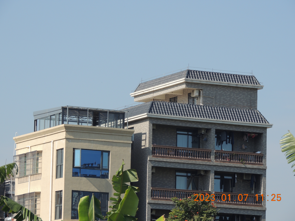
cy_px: 110
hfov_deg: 8.8
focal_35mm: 225
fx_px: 1917
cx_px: 148
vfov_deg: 6.6
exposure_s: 1/640
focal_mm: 40.1
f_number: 4.6
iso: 100
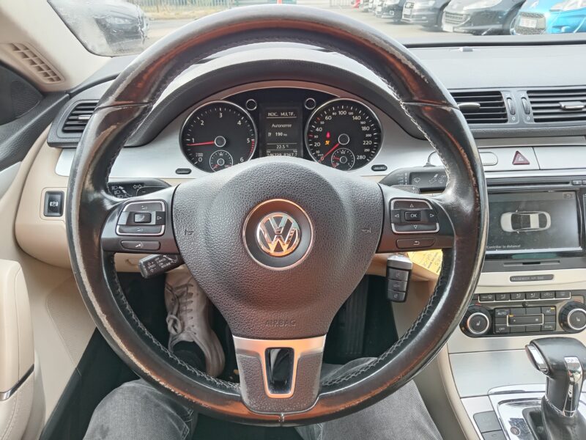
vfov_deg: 54.9
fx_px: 423
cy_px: 220
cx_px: 293
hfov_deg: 69.4
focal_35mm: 25
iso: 180
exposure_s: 1/33.3
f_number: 1.8
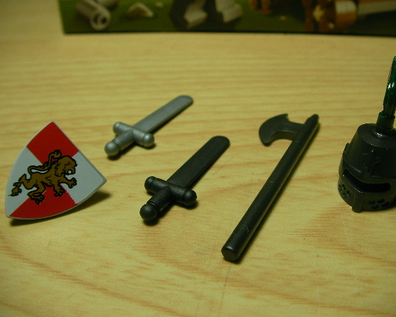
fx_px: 469
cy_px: 157
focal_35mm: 40
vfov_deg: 37.4
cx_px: 208
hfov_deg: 45.8
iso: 50
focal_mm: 6.3
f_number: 3.5
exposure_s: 1/72.4
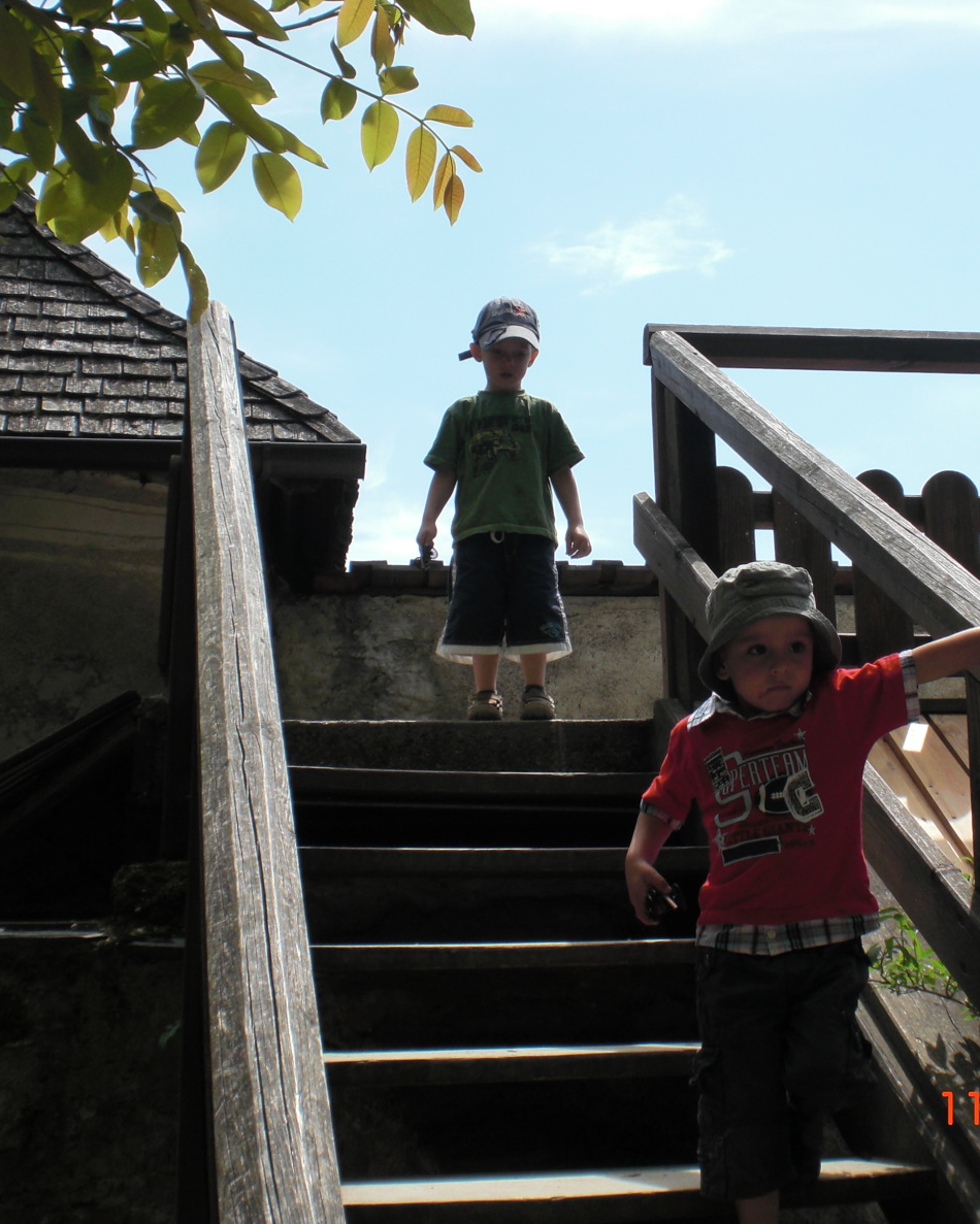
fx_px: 1812
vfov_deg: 37.3
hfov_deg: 30.1
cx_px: 631
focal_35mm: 50
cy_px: 618
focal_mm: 6.3
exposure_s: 1/400
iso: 64
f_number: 5.6
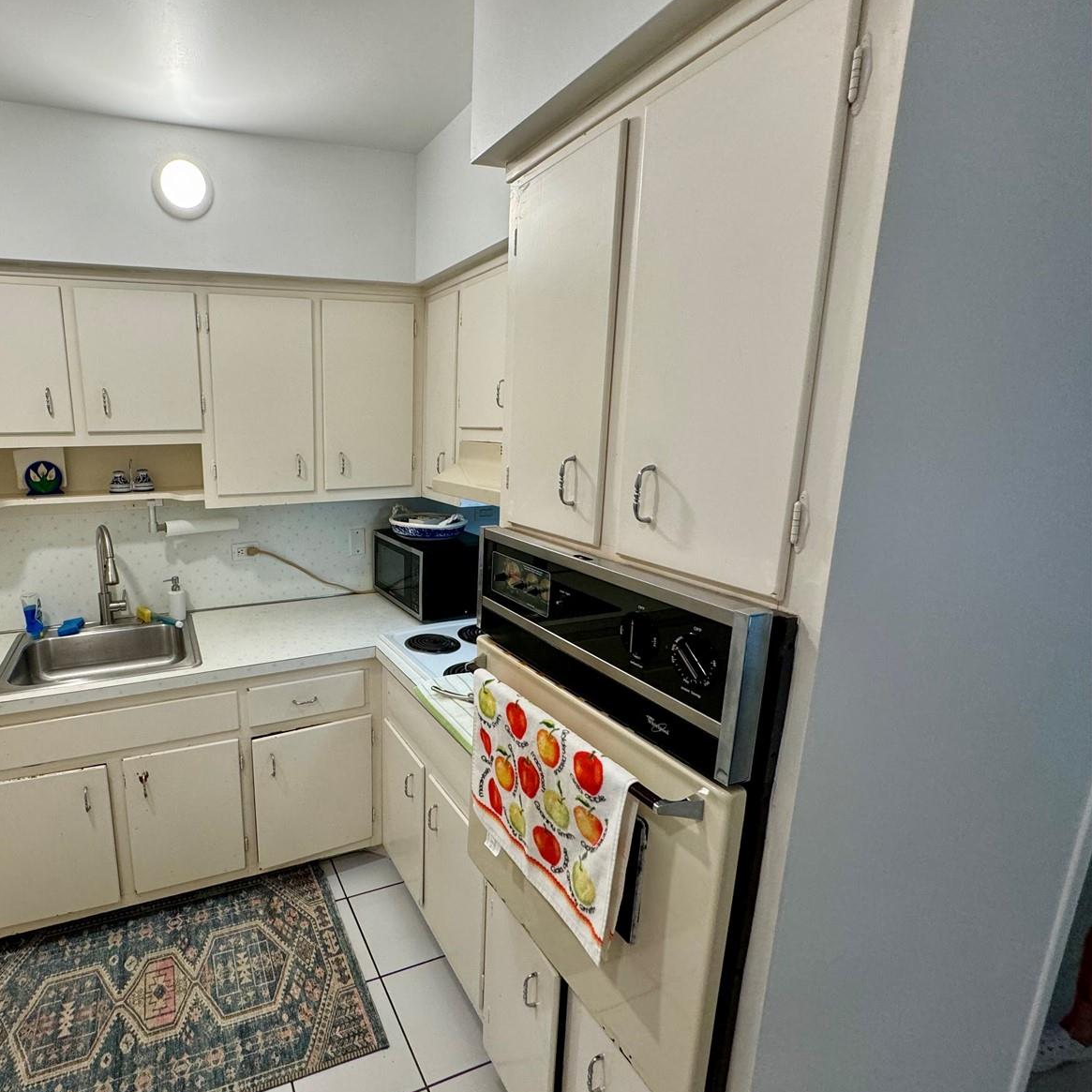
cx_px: 343
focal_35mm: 17
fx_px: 607
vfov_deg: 84.0
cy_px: 544
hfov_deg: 80.5
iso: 200
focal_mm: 2.22
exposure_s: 1/120
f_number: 2.2
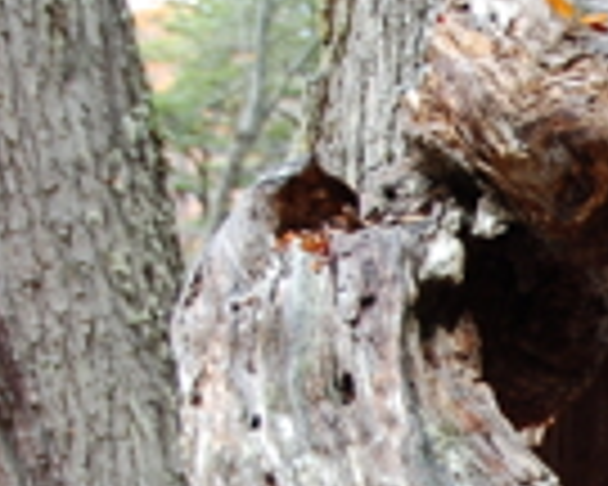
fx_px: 2879
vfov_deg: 9.6
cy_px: 504
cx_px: 811
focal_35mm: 160
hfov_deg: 11.7
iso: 400
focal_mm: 28
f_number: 4
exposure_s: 1/25
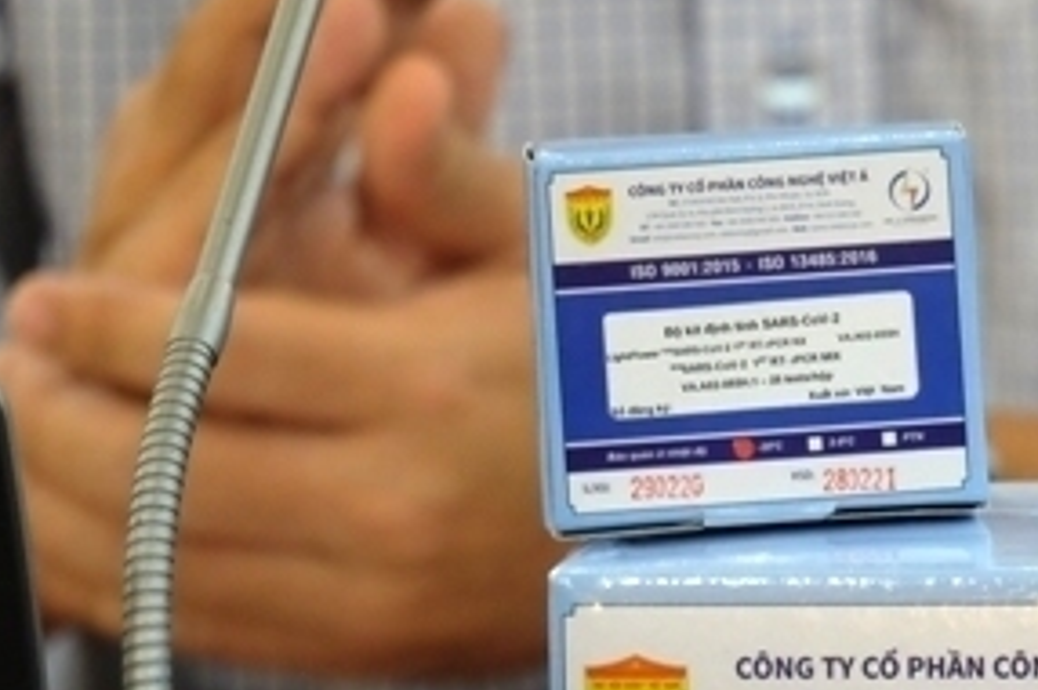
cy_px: 614
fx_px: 20880
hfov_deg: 2.8
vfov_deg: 1.9
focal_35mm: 725
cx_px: 973
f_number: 6.7
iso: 3200
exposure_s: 1/60
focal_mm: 230
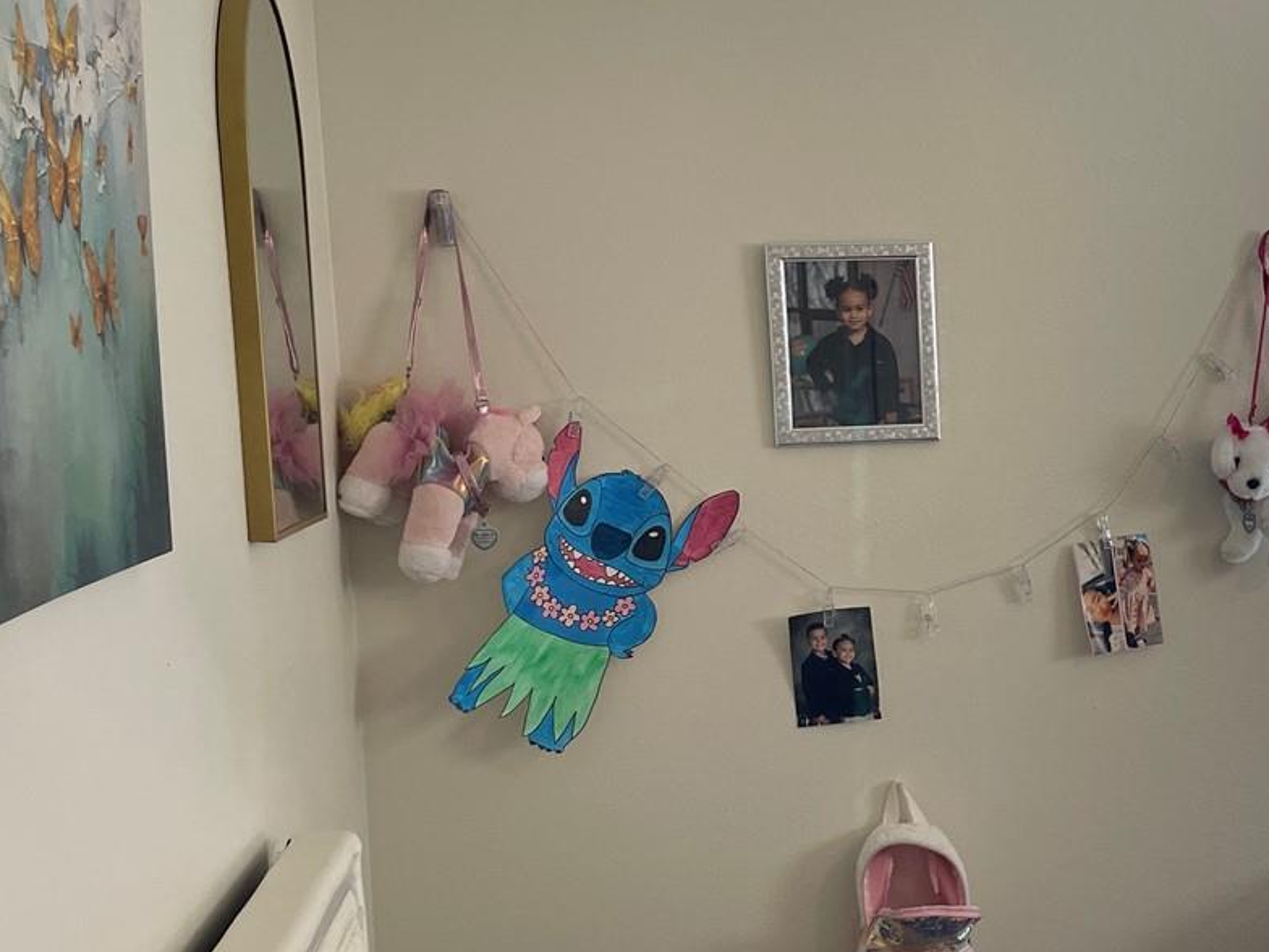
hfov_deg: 35.3
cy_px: 580
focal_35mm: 51
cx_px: 1136
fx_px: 1870
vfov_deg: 28.5
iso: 64
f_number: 1.6
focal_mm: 5.1
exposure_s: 1/60
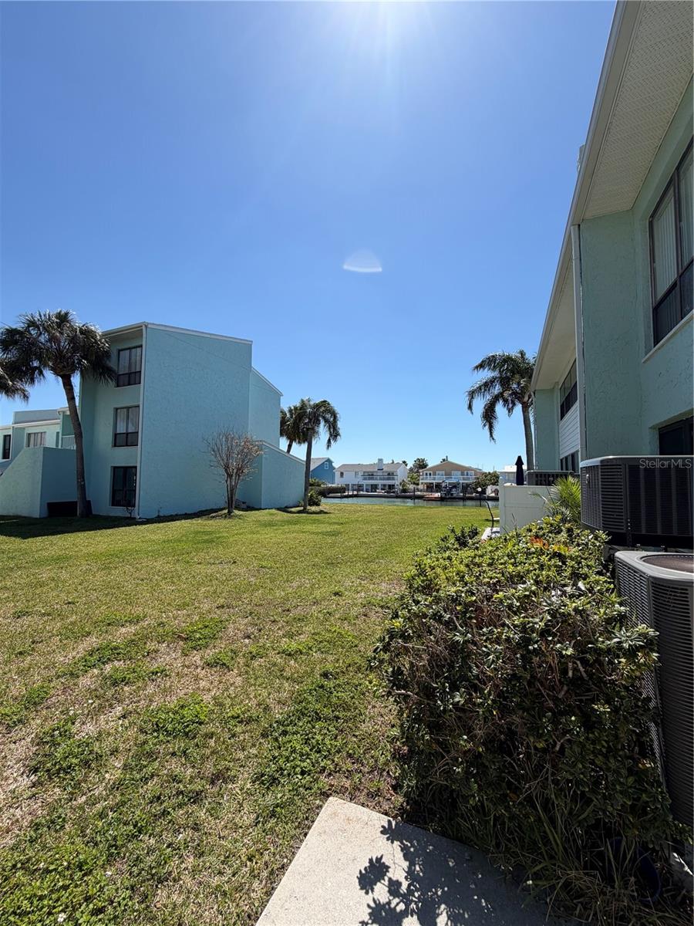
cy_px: 463
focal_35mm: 14
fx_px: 374
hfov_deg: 85.7
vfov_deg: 102.1
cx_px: 347
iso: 20
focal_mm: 2.22
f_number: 2.2
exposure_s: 1/1087
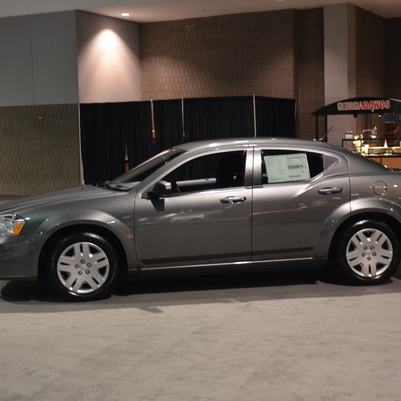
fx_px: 782
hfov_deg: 28.8
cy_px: 200
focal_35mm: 60
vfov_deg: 28.8
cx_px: 220
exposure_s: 1/50
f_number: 2.8
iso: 1600
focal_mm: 31
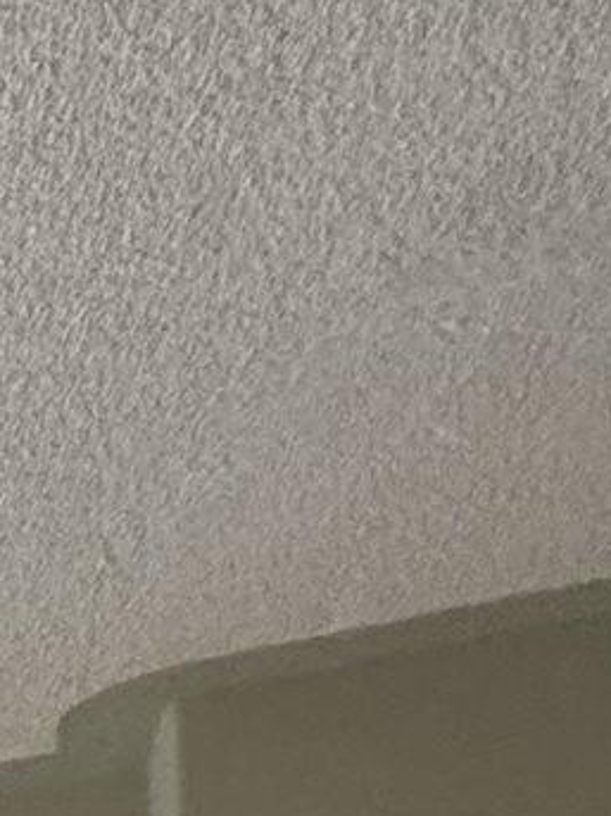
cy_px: 1722
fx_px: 2214
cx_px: -1412
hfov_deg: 9.9
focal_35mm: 94
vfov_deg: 15.6
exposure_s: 1/60
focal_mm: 2.22
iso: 400
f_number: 2.2
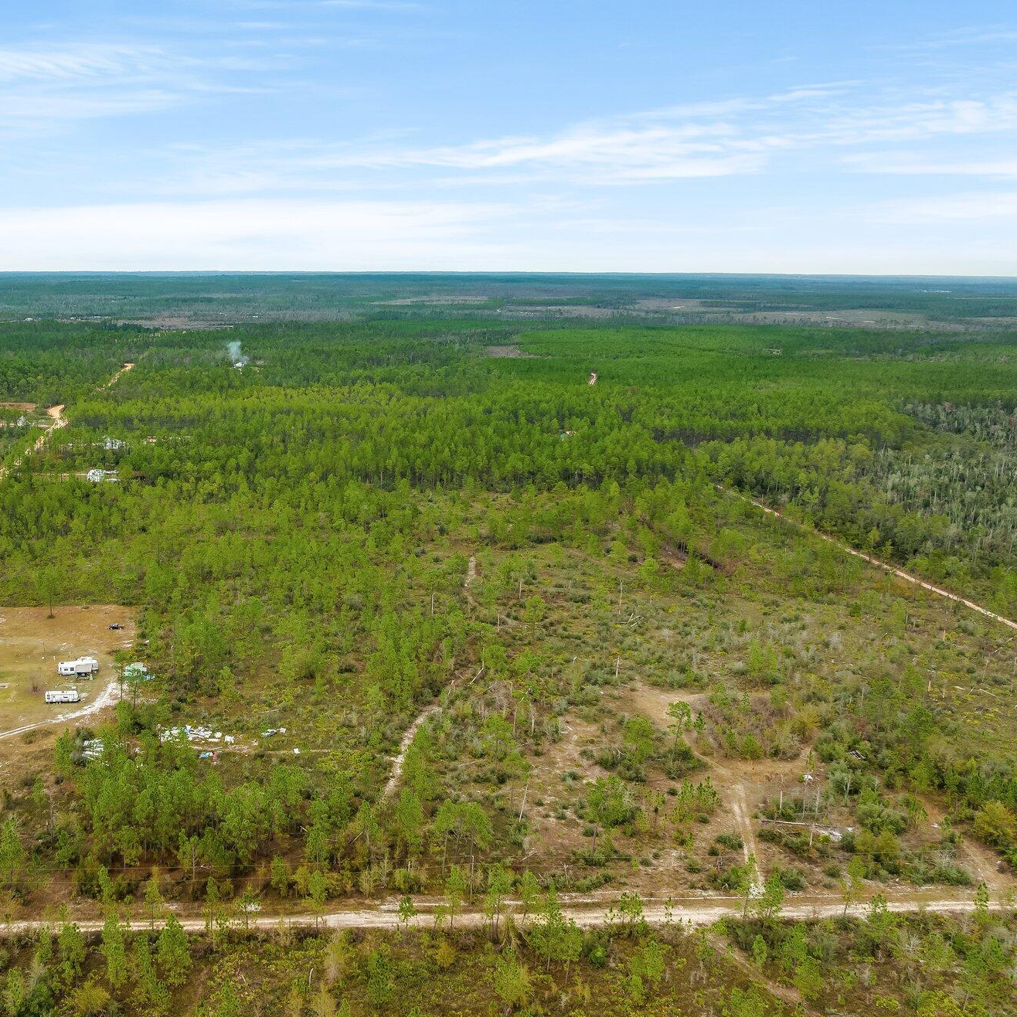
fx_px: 1097
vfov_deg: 49.7
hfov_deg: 48.2
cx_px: 277
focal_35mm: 33
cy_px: 518
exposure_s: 1/200
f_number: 5
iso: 100
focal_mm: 12.29
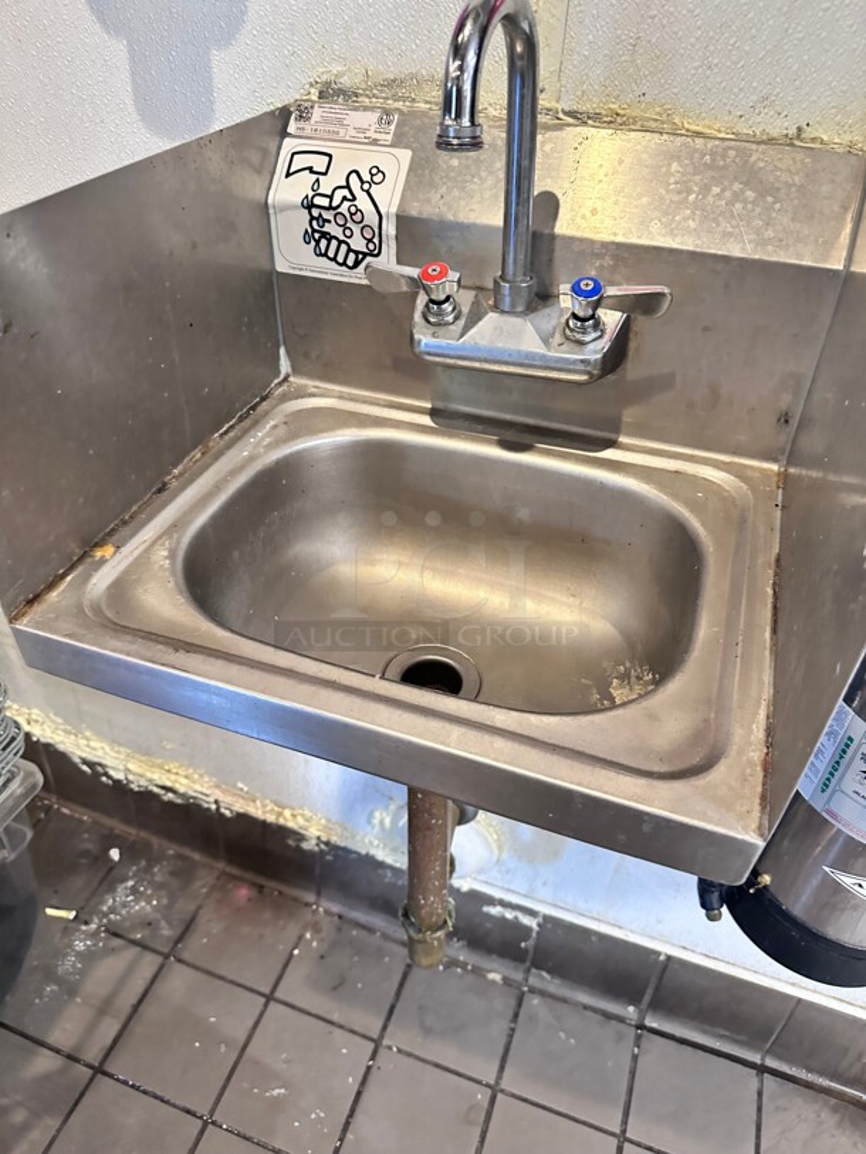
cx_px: 433
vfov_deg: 71.6
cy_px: 577
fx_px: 800
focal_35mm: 24
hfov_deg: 56.8
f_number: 1.78
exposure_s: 1/60
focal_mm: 6.86
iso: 640
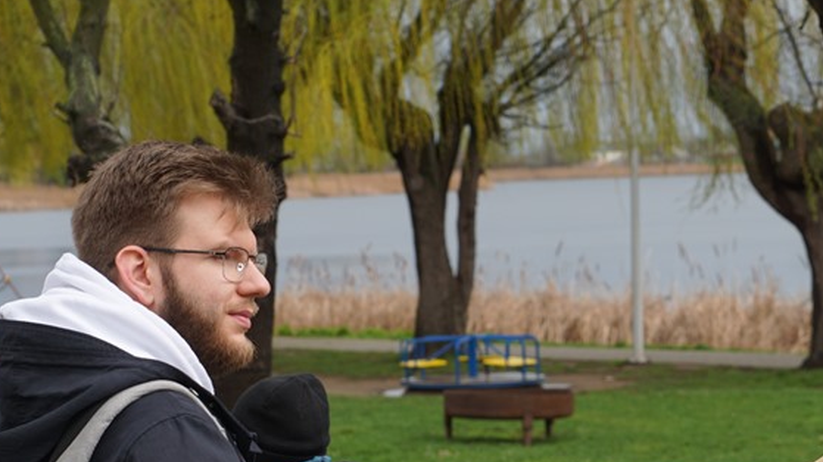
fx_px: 3141
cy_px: 488
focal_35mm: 144
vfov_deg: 8.4
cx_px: 614
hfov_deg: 14.9
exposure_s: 1/400
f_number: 4.5
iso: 100
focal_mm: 50
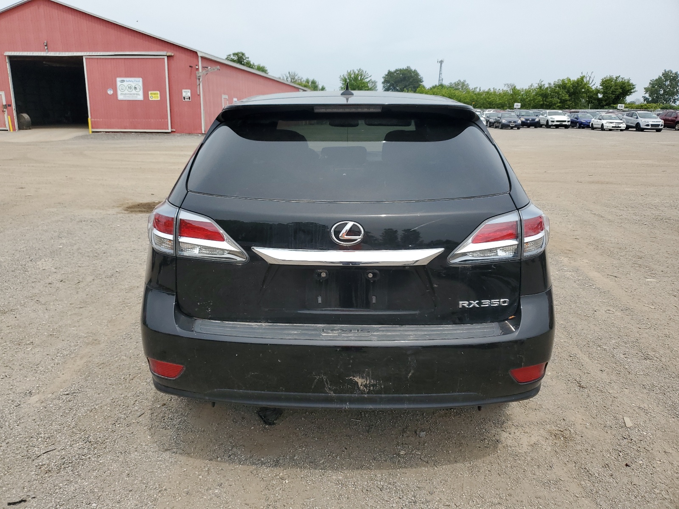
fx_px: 510
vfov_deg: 53.1
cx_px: 340
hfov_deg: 67.3
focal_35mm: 26
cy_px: 254
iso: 50
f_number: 1.5
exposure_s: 1/2500
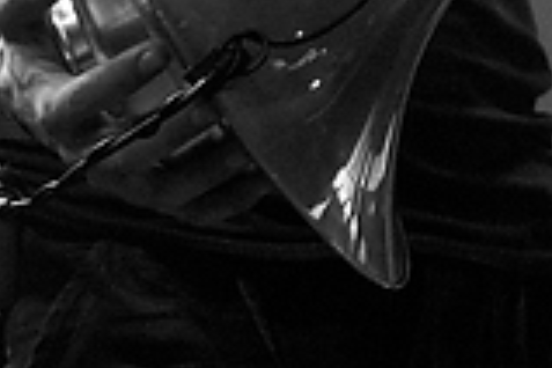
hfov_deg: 4.8
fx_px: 6501
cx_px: 1083
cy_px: -333
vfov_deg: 3.2
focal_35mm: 424
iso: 800
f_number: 2
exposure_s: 1/125
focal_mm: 50
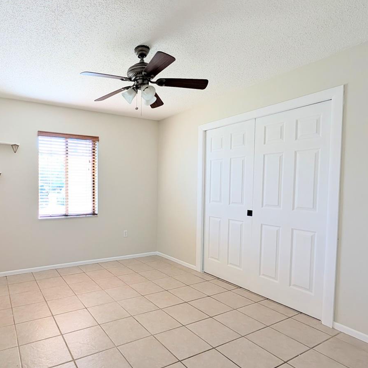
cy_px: 194
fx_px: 229
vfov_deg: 77.6
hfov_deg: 74.8
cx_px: 117
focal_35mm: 19
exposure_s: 1/164
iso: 48
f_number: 1.7
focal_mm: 2.02
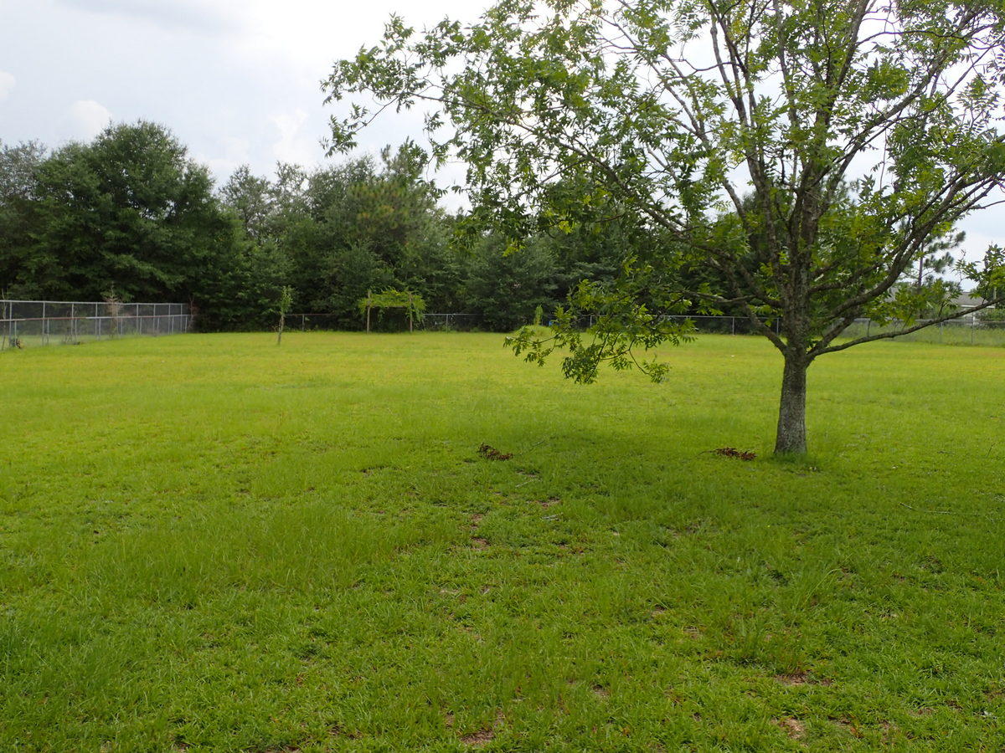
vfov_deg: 40.7
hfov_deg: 52.6
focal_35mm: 35
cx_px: 502
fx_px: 1016
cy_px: 376
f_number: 3.5
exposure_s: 1/250
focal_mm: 6.42
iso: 100
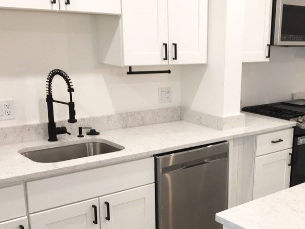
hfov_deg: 36.4
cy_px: 162
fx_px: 450
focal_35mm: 51
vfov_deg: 28.3
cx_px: 238
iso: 25
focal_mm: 4.15
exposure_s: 1/30
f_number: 2.2
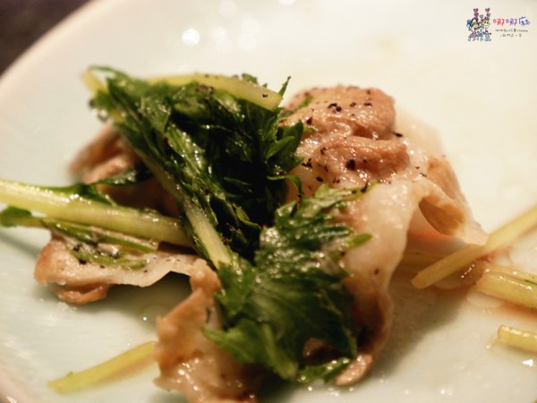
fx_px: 4344
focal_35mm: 280
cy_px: 202
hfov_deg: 7.1
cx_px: 268
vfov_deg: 5.3
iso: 2000
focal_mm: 140
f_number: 5.6
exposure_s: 1/50
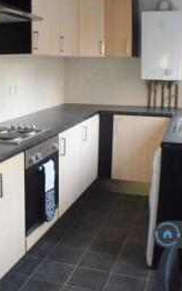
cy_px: 137
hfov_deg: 20.9
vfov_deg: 33.5
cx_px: 18
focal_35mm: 61
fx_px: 484
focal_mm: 22
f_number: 3.8
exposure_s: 1/60
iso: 1000
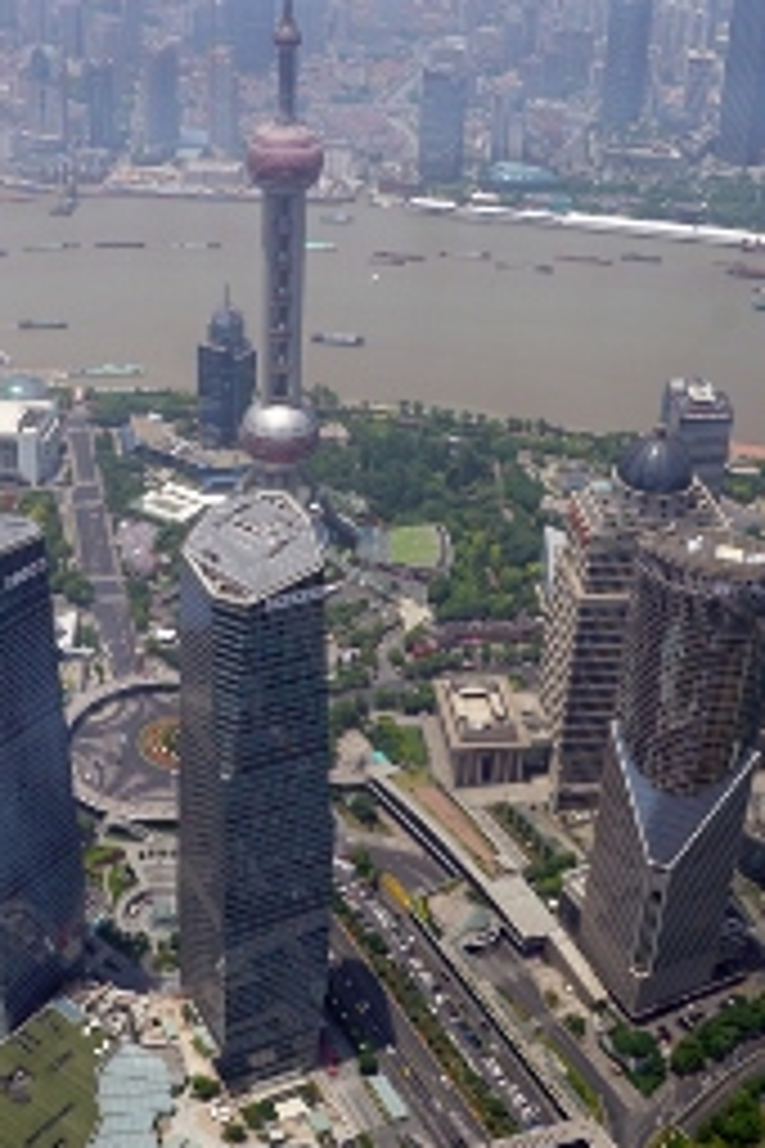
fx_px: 1498
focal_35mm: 47
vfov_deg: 41.5
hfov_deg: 28.3
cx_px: 218
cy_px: 410
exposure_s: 1/160
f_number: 10
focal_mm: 20
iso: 100
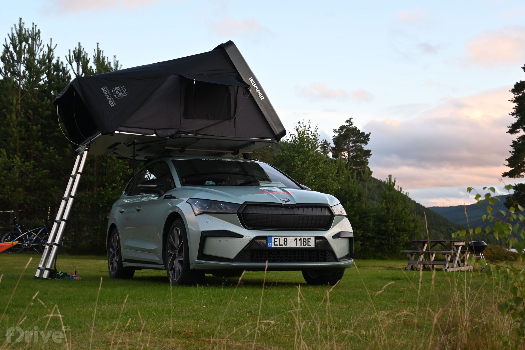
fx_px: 744
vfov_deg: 26.5
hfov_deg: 38.9
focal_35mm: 51
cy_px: 175
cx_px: 262
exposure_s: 1/160
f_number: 5
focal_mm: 34
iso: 400
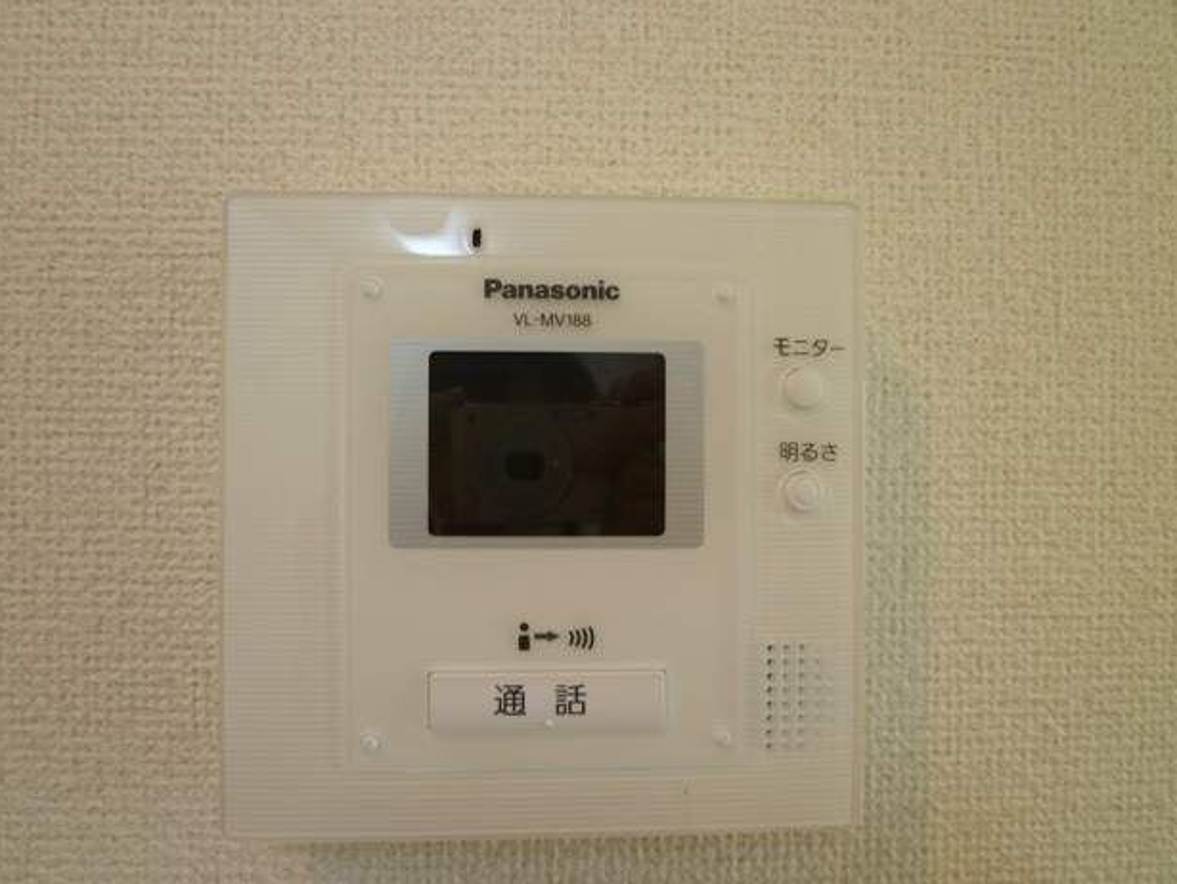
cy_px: 457
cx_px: 574
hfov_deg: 67.3
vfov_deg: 53.1
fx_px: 885
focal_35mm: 26
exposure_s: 1/30
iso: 125
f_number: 2.8
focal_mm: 4.5
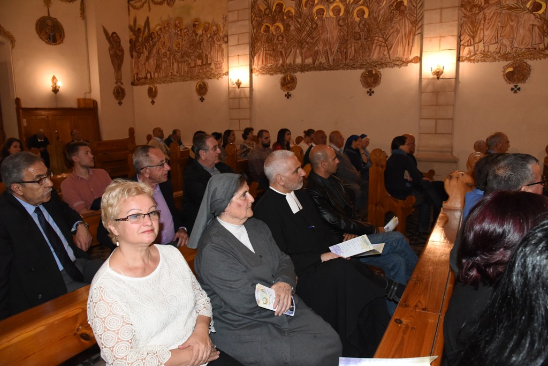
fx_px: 365
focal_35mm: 24
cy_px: 183
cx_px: 274
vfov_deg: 53.1
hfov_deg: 73.7
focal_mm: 24
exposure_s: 1/60
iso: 5000
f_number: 8
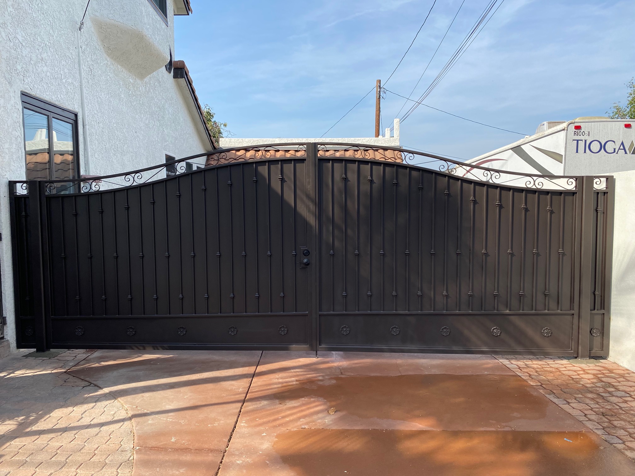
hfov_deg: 67.3
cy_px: 238
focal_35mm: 26
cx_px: 318
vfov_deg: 53.1
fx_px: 477
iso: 32
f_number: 1.8
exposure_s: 1/1727
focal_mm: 4.25
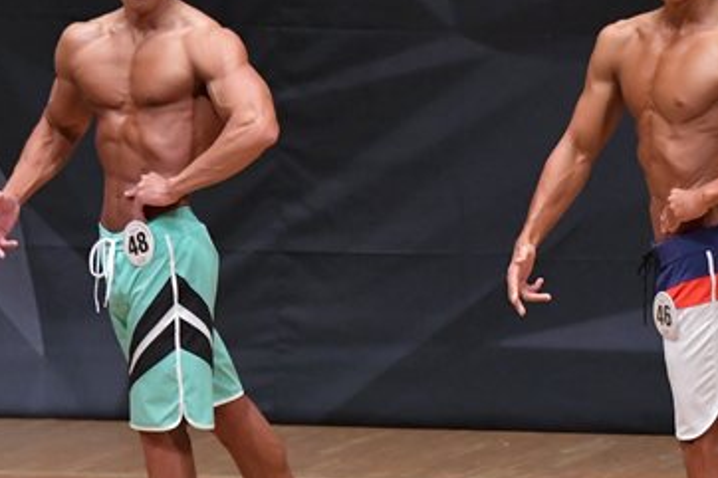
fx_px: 10884
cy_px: 216
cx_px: 535
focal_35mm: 546
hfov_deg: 3.8
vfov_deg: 2.5
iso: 6400
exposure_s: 1/400
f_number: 5.6
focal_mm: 170
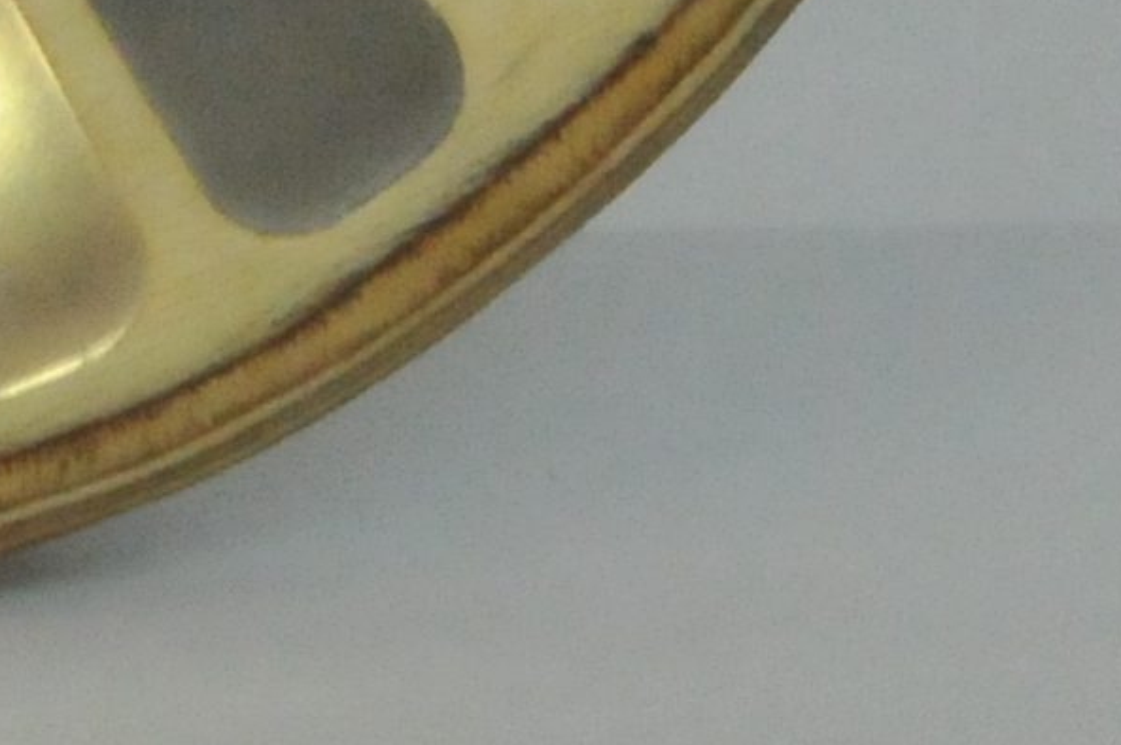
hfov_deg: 3.1
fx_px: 20902
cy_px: -932
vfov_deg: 2.0
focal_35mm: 672
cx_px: -533
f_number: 13
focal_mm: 62
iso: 2000
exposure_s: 1/125
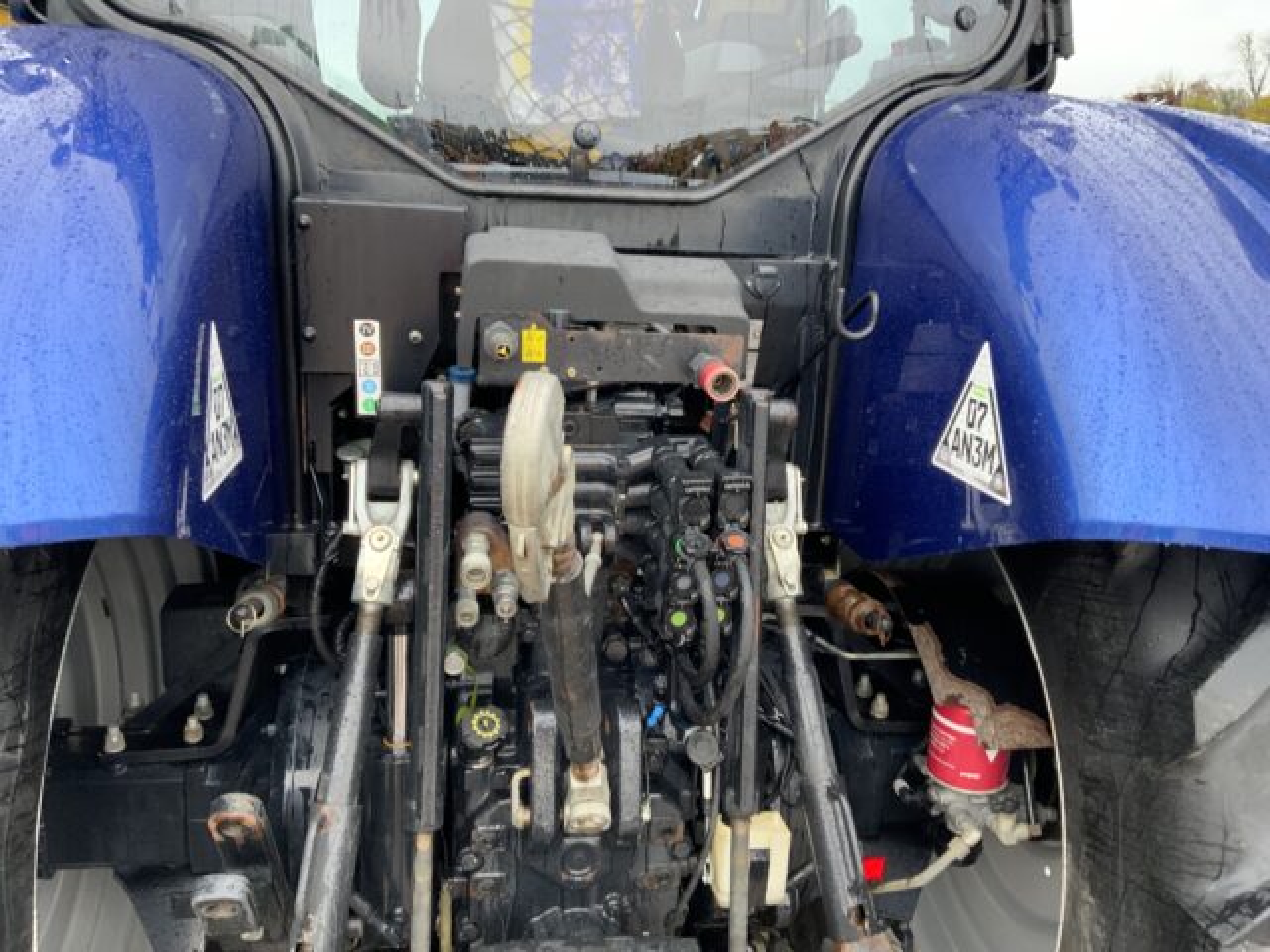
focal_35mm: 29
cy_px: 476
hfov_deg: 61.7
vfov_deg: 48.2
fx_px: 1064
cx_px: 635
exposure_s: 1/66
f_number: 1.8
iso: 64
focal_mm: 3
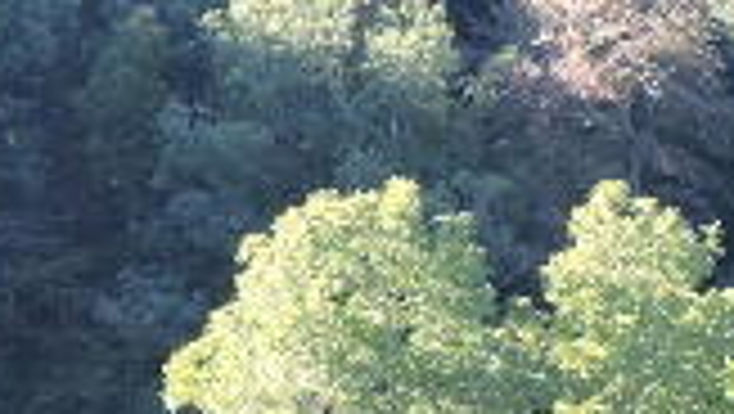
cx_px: -495
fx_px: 6662
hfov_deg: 6.2
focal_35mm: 342
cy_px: 360
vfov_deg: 3.6
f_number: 4.5
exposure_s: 1/60
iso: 100
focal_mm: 8.9
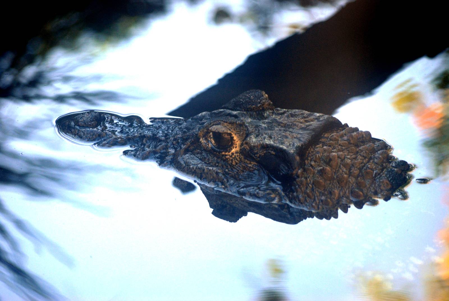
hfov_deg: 9.1
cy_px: 150
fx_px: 2810
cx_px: 224
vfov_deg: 6.1
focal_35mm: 225
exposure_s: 1/160
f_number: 4.5
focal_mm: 150
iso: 400
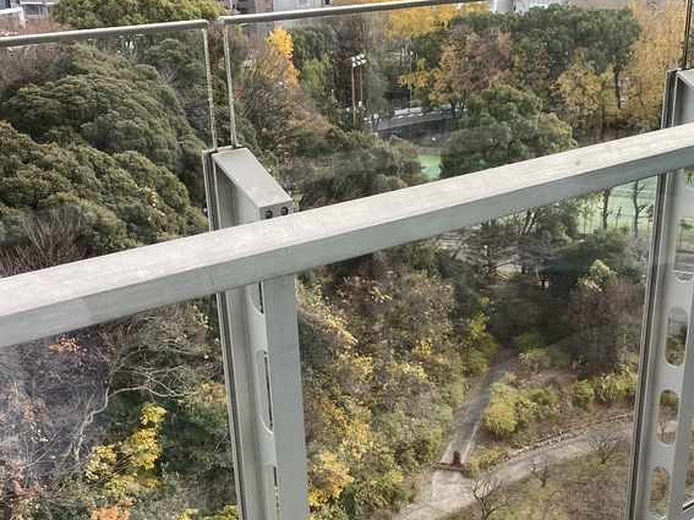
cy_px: 483
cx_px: 421
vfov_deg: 25.6
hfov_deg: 34.8
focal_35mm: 55
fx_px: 1102
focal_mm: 4.25
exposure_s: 1/100
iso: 32
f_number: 1.8
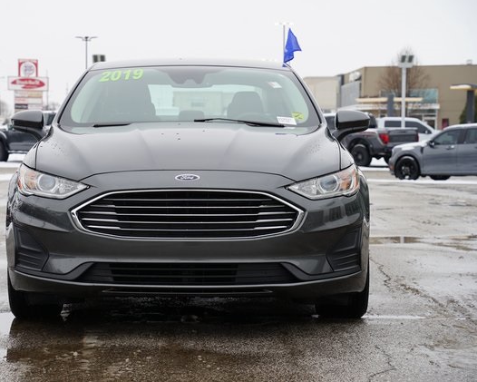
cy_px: 189
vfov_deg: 17.5
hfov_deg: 21.7
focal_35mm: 88
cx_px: 188
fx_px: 1243
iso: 100
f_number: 6.3
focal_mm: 77
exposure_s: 1/80
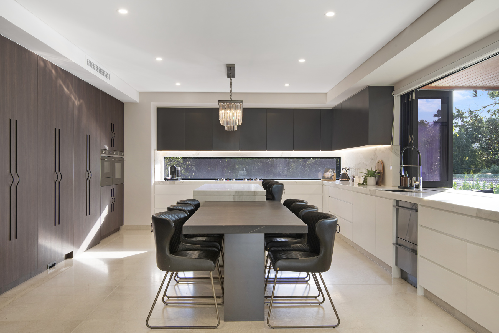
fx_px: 402
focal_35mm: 29
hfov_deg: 63.7
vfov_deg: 45.0
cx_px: 250
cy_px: 166
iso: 320
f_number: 11
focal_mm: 29
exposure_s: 1/4
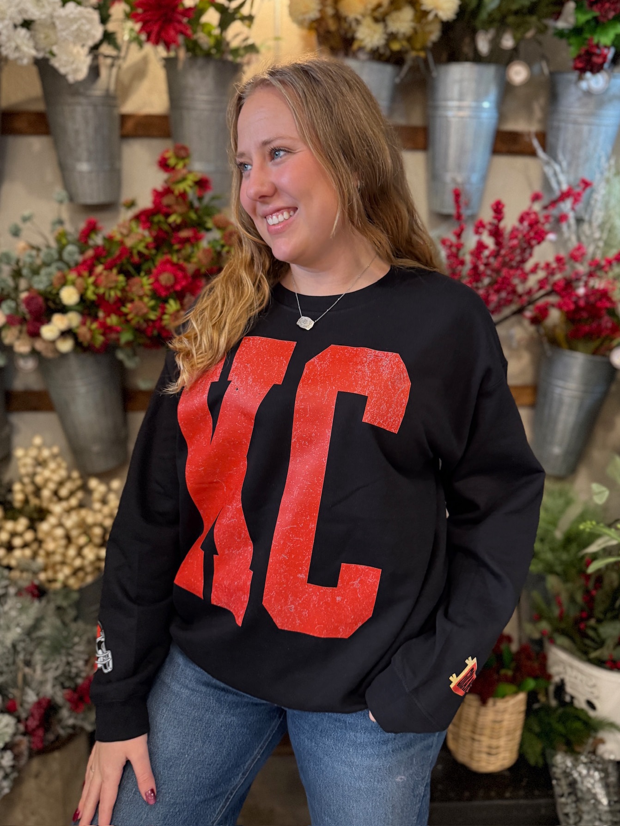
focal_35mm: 24
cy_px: 413
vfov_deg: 71.6
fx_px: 573
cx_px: 310
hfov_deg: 56.8
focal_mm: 6.76
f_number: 1.78
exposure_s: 1/40
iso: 800
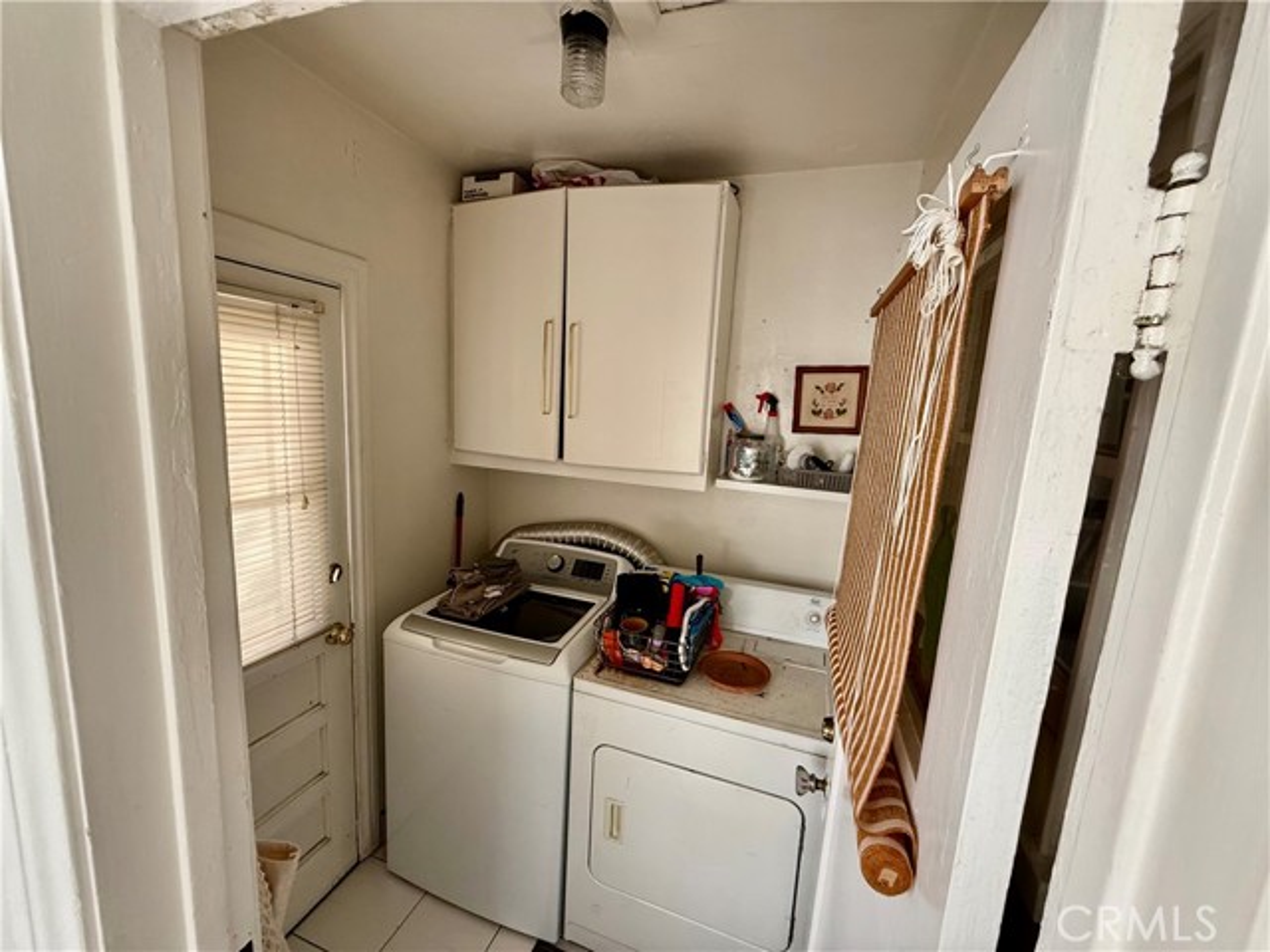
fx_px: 514
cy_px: 476
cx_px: 635
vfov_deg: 85.7
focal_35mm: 14
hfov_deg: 102.1
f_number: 2.2
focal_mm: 2.22
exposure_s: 1/99
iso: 250
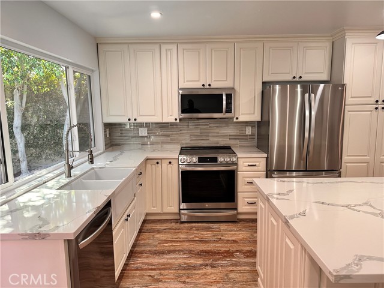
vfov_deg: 56.8
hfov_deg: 71.6
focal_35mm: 24
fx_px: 266
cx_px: 192
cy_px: 144
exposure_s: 1/120
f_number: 1.78
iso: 160
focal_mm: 6.86
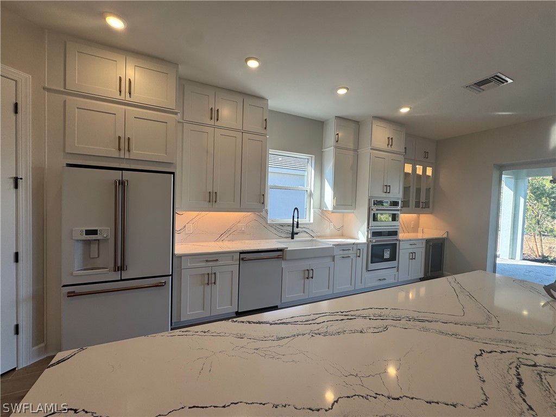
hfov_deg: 102.1
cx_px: 278
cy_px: 208
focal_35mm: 14
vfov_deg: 85.7
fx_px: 225
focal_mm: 2.22
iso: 40
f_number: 2.2
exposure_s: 1/152
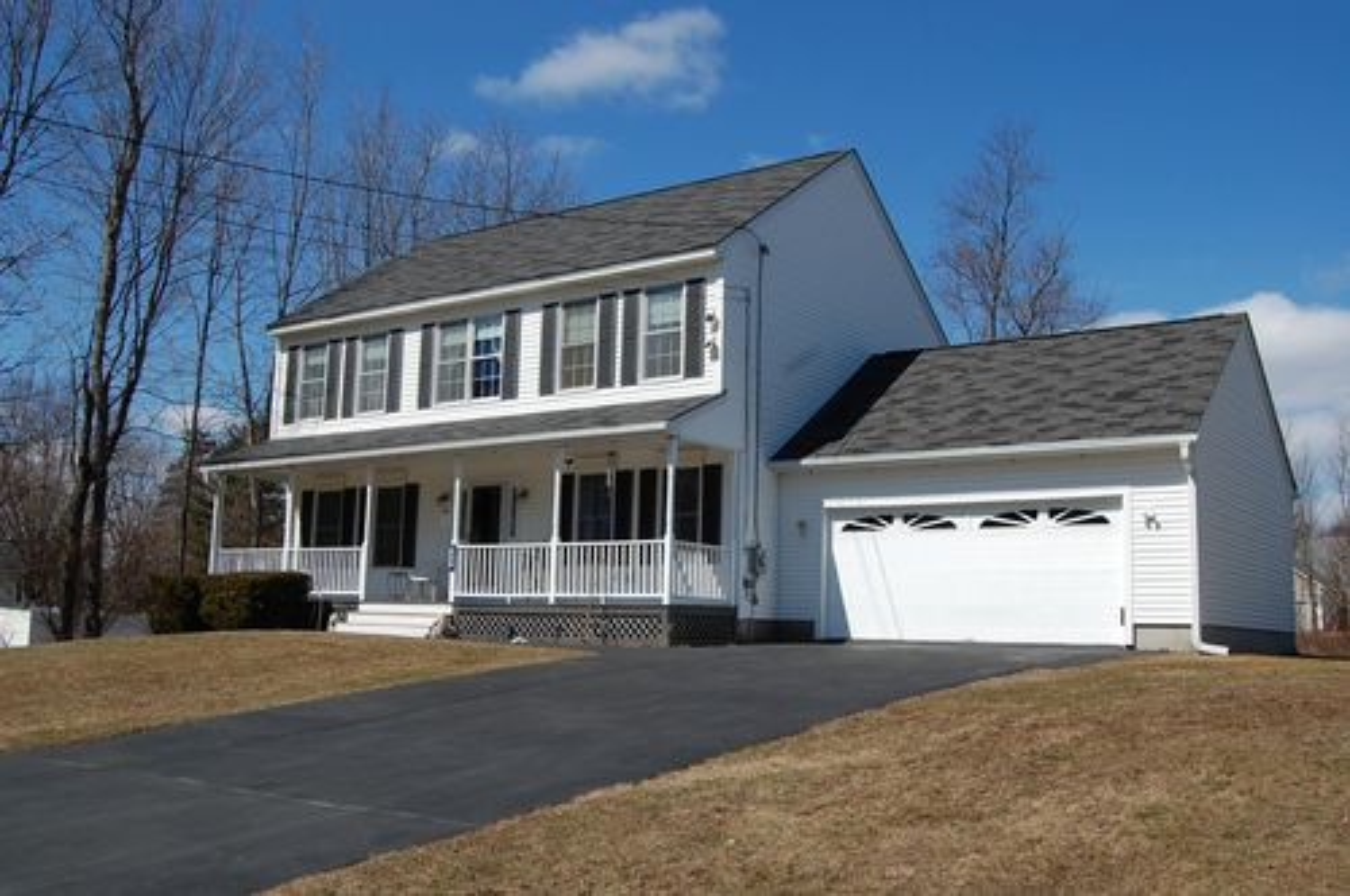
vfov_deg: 38.3
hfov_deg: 55.2
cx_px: 675
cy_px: 448
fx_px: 1292
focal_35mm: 34
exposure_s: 1/400
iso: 200
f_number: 10
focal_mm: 23
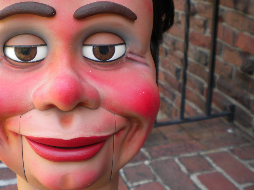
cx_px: 73
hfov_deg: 36.2
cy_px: 81
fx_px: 382
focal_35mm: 52
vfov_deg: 28.0
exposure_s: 1/116
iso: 80
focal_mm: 6.3
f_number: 3.1
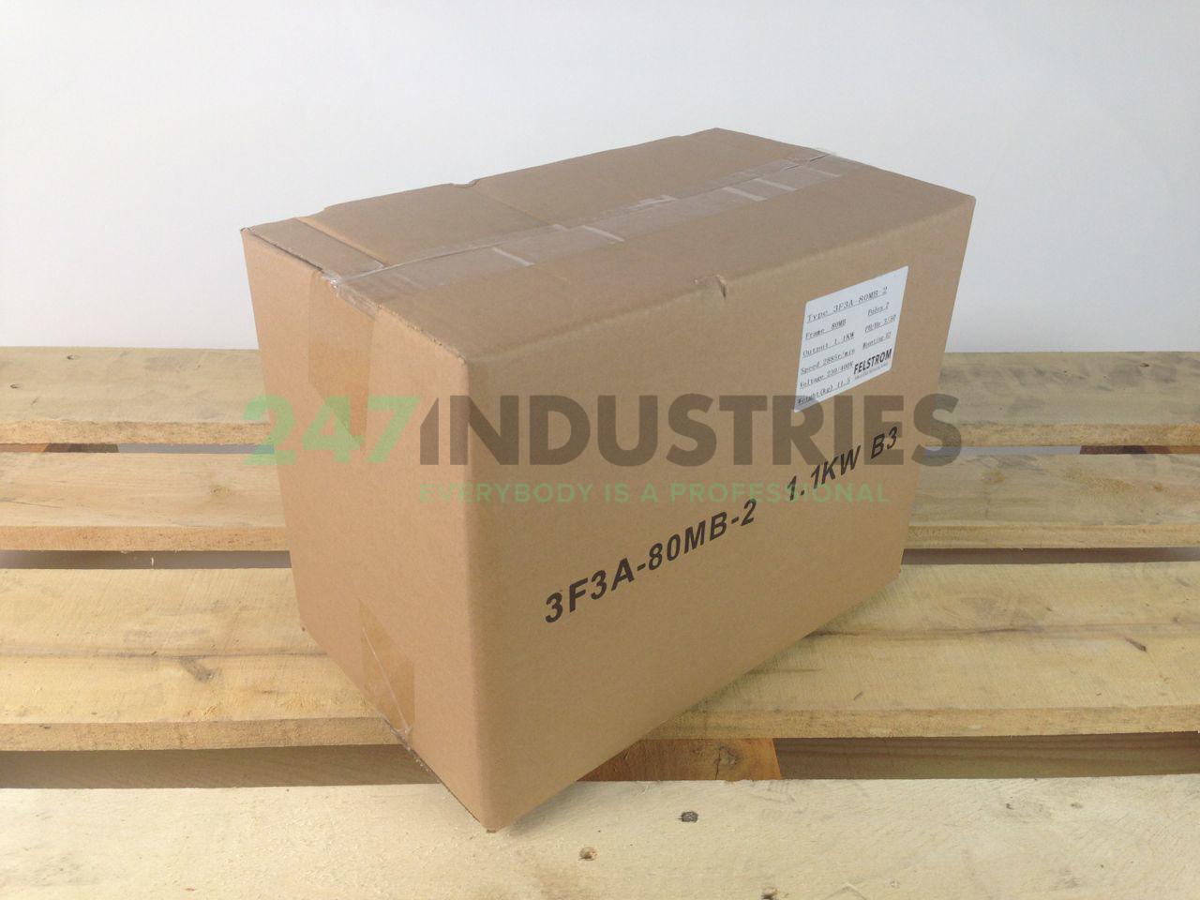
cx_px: 600
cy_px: 450
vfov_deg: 42.9
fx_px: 1144
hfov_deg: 55.4
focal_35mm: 33
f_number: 2.4
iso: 50
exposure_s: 1/122
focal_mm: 4.12
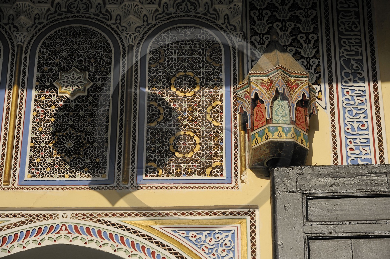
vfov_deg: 12.4
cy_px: 130
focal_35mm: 110
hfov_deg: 18.6
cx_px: 195
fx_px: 1191
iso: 200
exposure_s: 1/320
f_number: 9
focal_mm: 110
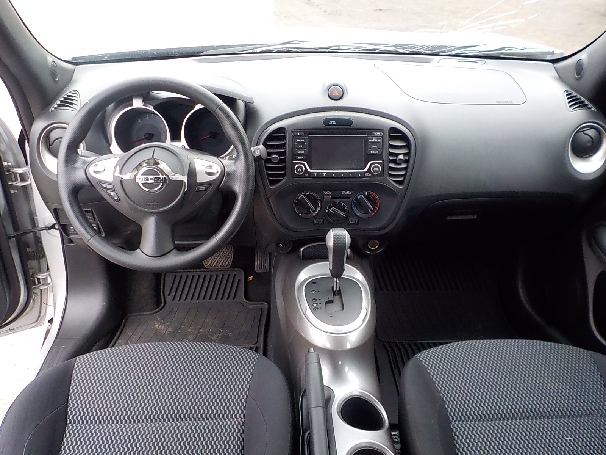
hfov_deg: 60.0
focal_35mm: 30
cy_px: 228
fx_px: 525
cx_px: 303
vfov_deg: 46.8
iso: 220
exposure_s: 1/30
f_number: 3.3
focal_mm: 4.1
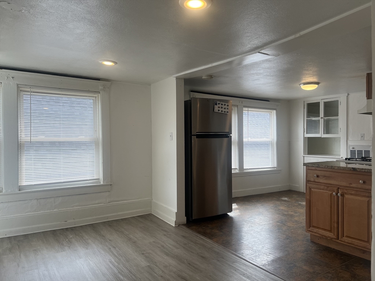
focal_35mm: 26
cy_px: 140
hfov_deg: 67.3
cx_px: 188
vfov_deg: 53.1
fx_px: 282
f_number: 1.5
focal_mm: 5.7
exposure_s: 1/371
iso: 50
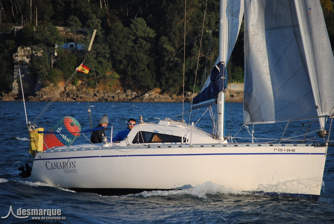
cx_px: 167
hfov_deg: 9.4
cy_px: 112
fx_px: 2021
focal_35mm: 218
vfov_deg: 6.3
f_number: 5
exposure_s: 1/1000
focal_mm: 145
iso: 200
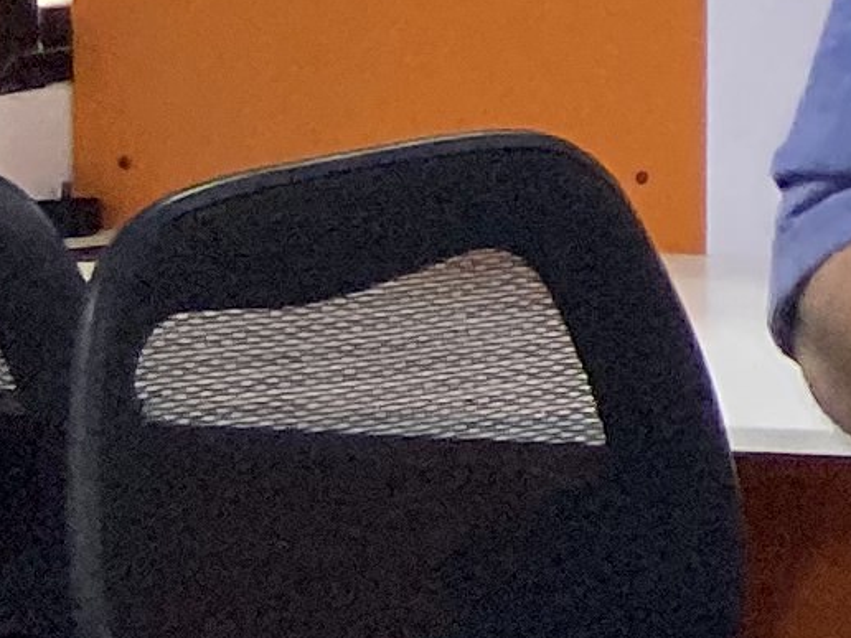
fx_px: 4991
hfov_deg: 7.5
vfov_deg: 7.2
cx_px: 3152
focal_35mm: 203
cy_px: -432
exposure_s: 1/100
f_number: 1.8
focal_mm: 4.25
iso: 125
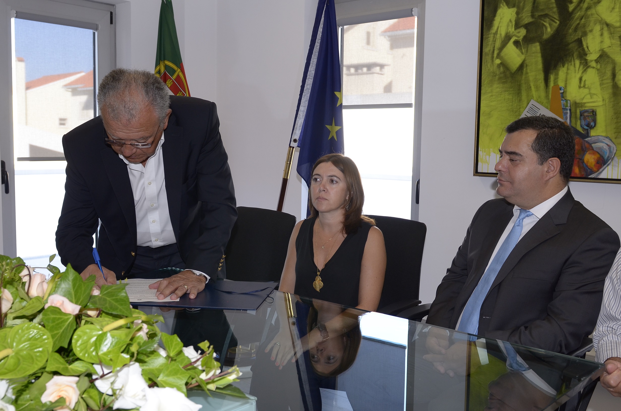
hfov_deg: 53.2
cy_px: 206
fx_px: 620
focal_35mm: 36
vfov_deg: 36.7
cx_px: 310
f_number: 5.6
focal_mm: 24
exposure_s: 1/160
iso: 500
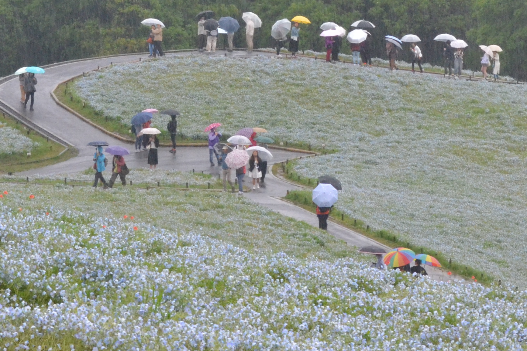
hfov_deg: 7.4
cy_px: -62
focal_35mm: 279
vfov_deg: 4.9
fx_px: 4084
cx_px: 255
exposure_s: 1/100
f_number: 14
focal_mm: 70
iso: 1600
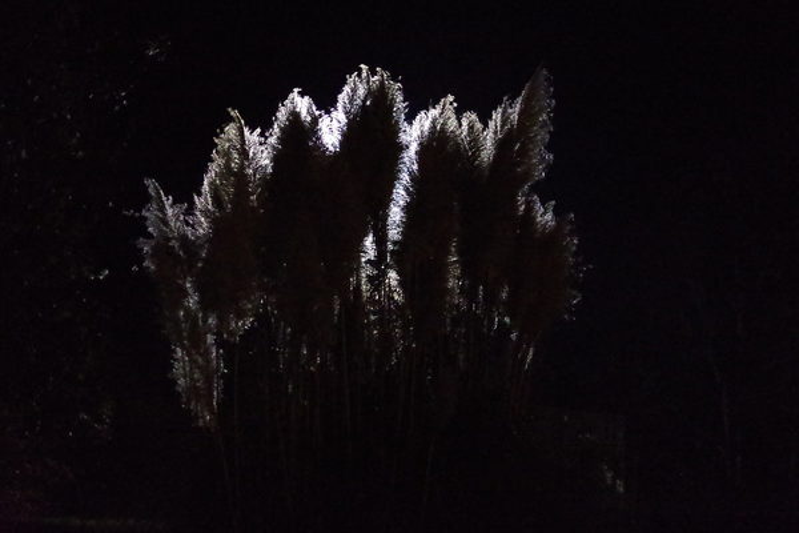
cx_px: 400
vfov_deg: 9.6
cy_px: 266
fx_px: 3162
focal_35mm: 142
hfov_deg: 14.4
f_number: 4.5
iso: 12800
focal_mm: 95
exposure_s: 1/20
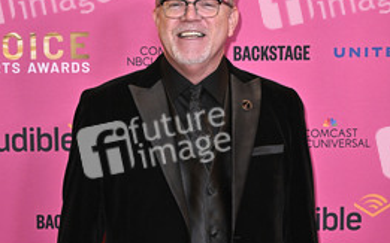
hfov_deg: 22.6
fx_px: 978
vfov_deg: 14.1
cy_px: 218
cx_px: 197
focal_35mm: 92
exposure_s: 1/320
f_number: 6.3
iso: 2000
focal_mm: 59
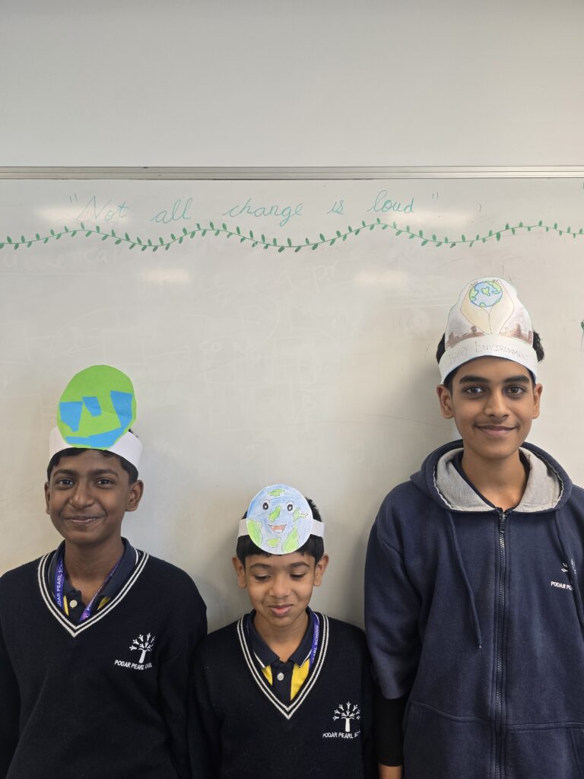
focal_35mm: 23
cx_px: 292
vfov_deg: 73.9
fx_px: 517
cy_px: 390
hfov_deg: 58.9
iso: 160
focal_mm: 6.3
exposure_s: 1/100
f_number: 1.7
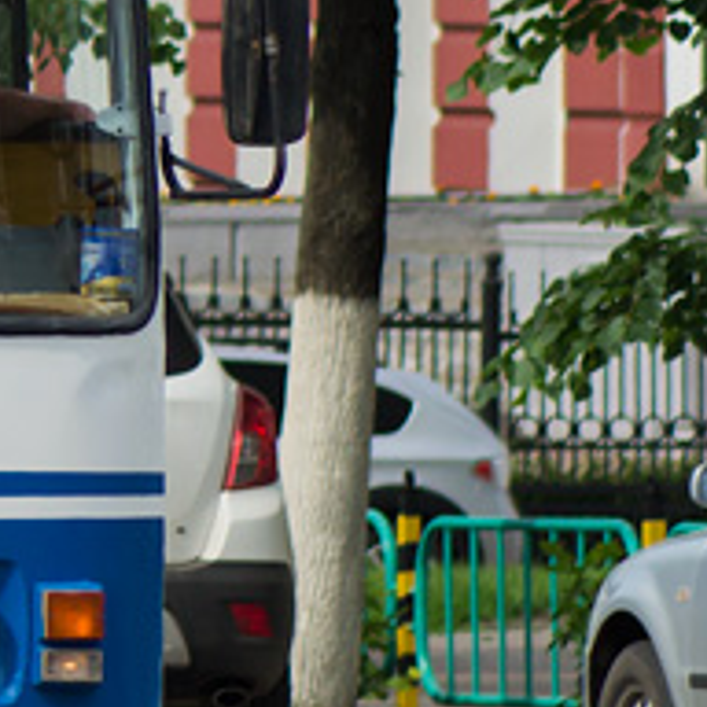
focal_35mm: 926
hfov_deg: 1.9
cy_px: -129
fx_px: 21397
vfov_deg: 1.9
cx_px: -1101
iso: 200
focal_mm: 116
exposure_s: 1/1000
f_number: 6.3
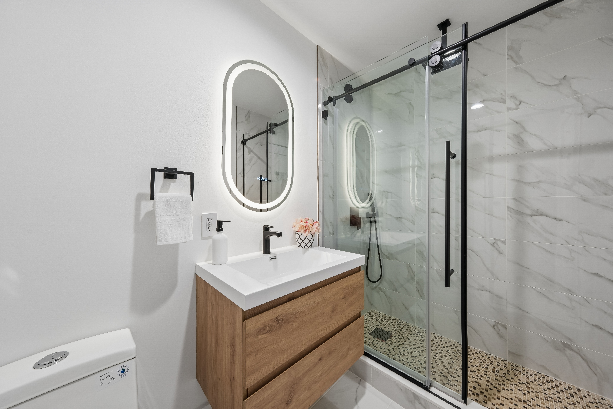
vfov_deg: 90.0
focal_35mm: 12
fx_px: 204
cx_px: 306
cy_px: 204
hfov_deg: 112.6
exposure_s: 1/5
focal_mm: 8
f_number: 8
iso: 125
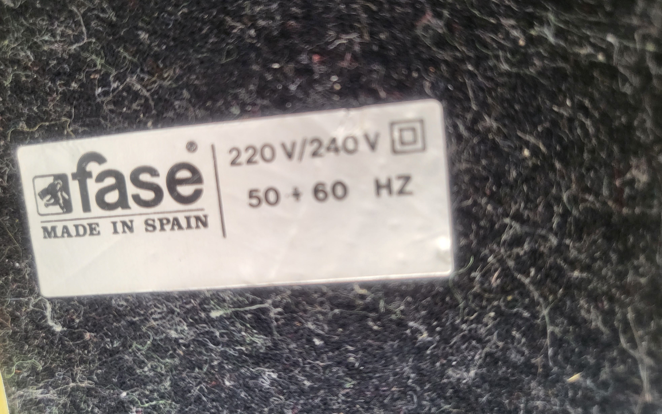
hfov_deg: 66.5
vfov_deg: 44.5
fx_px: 505
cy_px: 203
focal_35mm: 28
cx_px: 331
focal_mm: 4.25
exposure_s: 1/100
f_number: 1.8
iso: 160
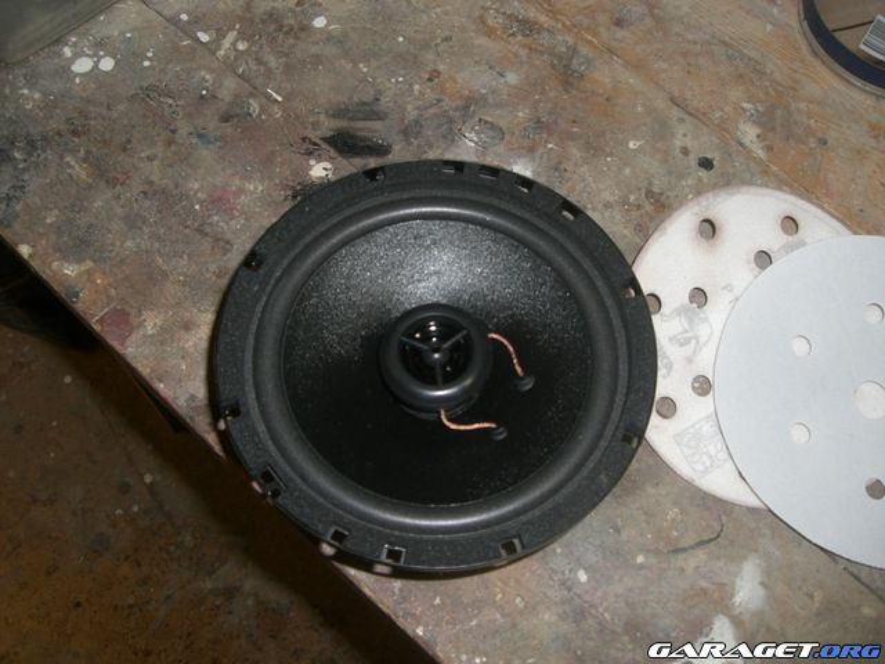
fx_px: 972
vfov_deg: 37.7
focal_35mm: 38
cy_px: 332
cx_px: 442
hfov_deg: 49.0
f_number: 2.7
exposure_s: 1/60
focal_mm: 6.2
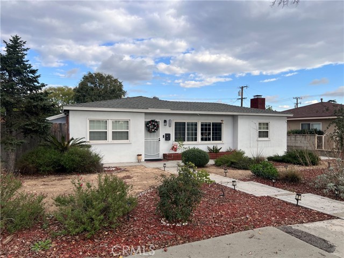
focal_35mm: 26
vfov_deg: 53.1
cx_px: 172
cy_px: 129
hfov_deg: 67.3
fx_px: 258
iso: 50
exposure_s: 1/2165
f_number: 1.5
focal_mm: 5.7
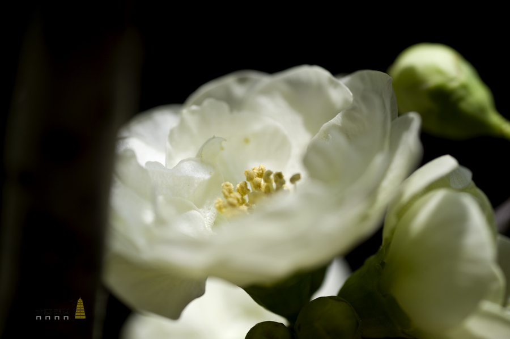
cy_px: 170
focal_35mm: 90
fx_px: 1274
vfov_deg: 15.2
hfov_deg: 22.6
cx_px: 255
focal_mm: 90
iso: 160
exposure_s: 1/400
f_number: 8
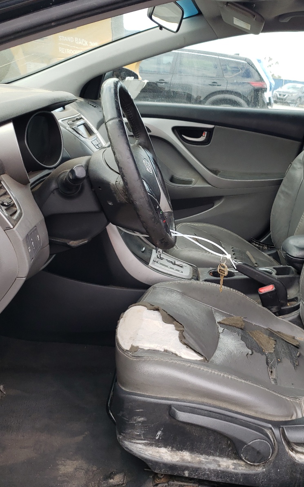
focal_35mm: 37
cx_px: 222
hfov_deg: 33.8
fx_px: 490
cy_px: 244
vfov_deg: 52.7
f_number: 1.5
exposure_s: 1/179
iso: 50
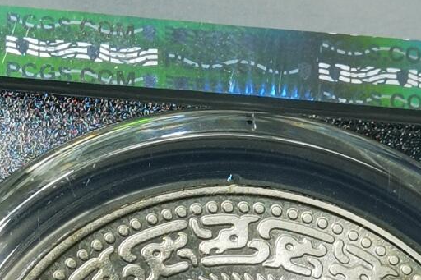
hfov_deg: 8.8
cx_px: 221
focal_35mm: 234
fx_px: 2735
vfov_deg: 5.8
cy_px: 297
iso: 50
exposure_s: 1/134
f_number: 1.9
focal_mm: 6.67
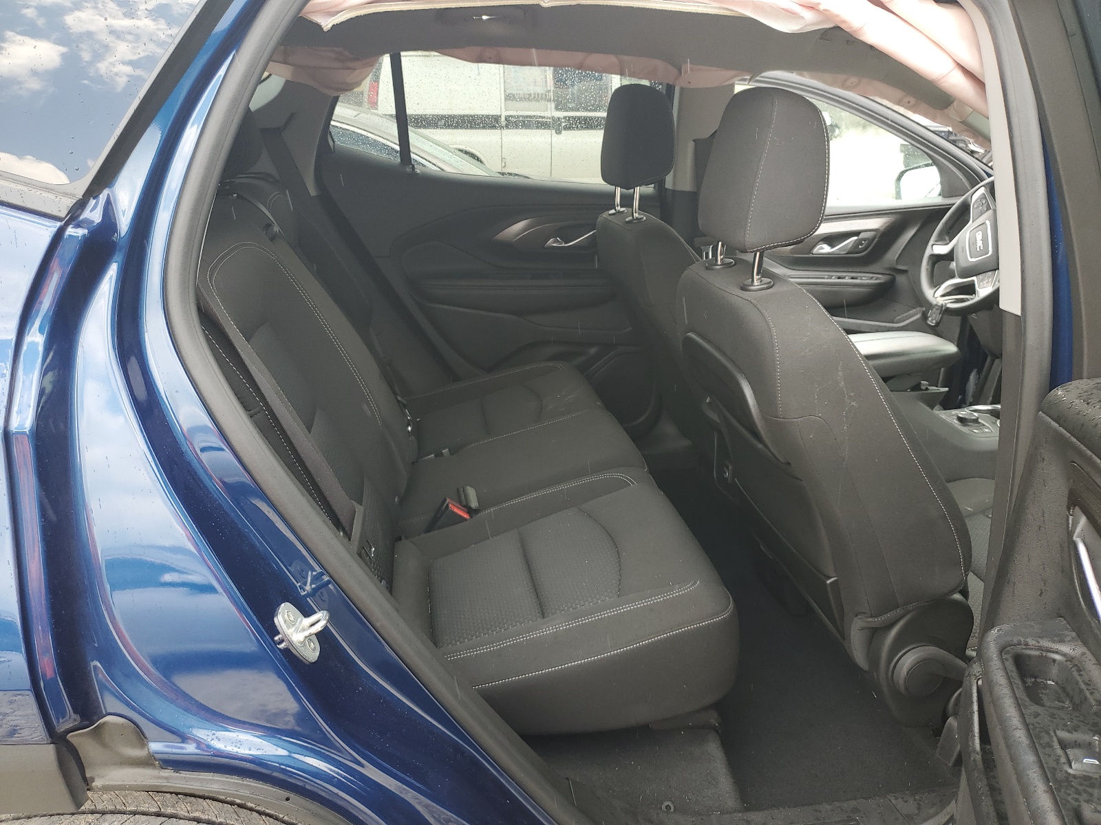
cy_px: 412
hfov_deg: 67.3
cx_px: 550
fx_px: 827
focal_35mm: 26
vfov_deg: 53.1
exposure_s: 1/222
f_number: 1.5
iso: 50
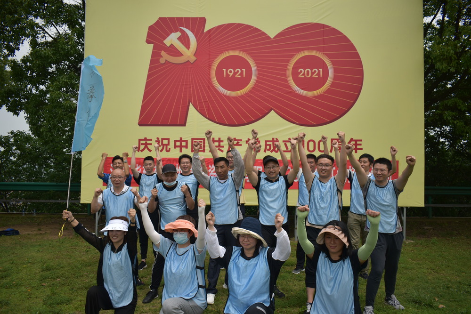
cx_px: 236
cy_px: 157
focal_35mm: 27
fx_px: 353
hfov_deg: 67.4
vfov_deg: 47.9
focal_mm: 18
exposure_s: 1/800
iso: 100
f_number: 3.5
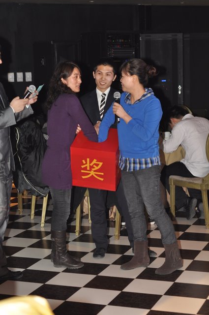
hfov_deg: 18.1
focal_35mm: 75
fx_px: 655
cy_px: 158
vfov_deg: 27.0
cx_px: 104
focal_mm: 50
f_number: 4
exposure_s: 1/60
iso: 400
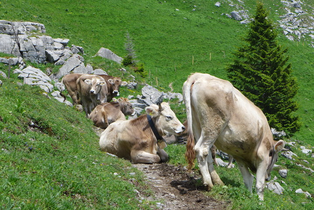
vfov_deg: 18.2
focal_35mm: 75
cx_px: 157
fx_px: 654
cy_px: 105
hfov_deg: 27.0
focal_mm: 14.7
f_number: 3.2
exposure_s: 1/1600
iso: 80
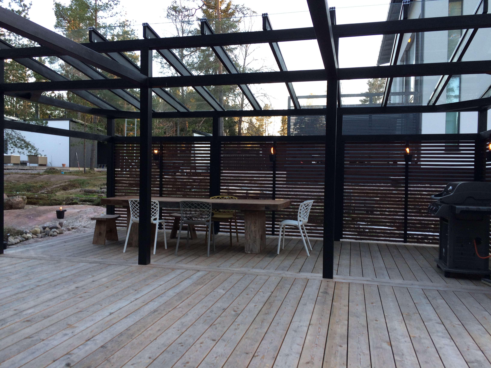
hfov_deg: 61.7
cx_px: 246
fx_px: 411
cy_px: 184
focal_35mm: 29
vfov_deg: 48.2
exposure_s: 1/50
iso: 40
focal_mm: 4.15
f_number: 2.2
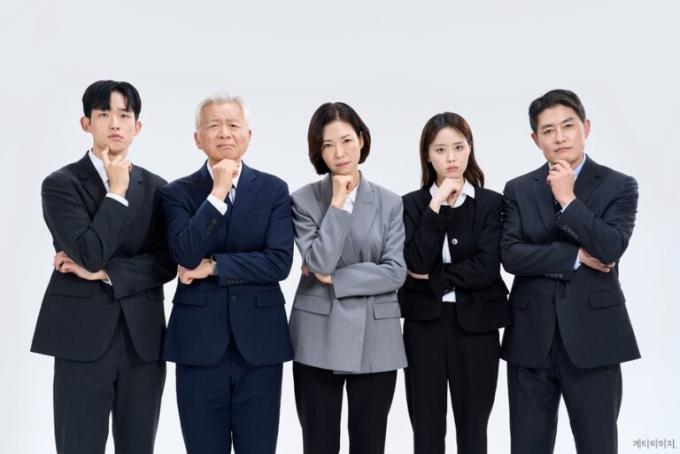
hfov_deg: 29.7
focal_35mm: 68
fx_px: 1284
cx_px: 340
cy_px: 227
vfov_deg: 20.0
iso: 200
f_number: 7.1
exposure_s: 1/160
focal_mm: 68
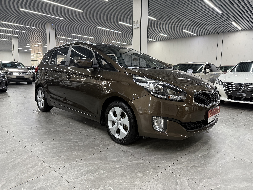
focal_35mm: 24
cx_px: 126
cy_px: 95
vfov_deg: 56.8
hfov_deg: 71.6
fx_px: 175
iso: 320
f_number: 1.78
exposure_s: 1/50
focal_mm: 6.76
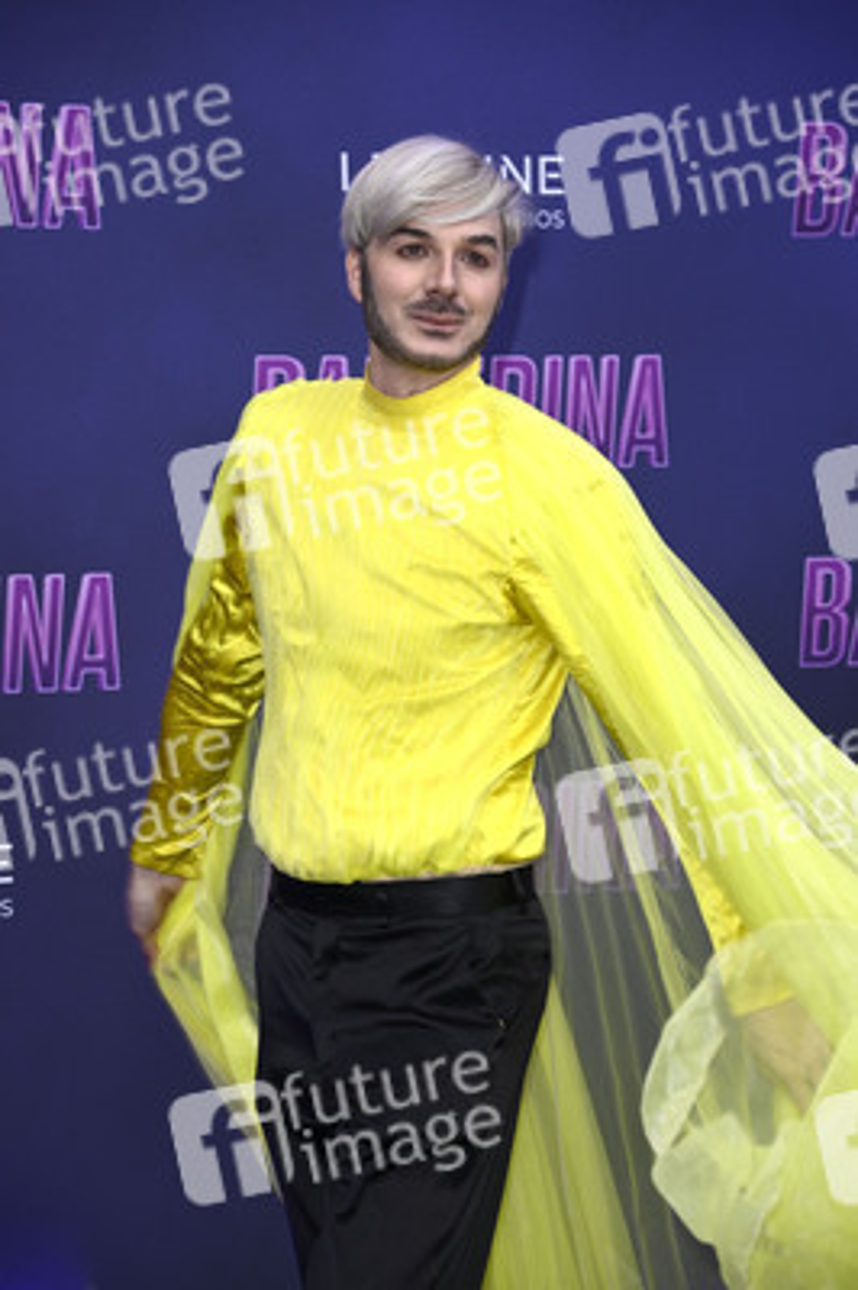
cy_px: 645
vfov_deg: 17.7
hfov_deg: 11.8
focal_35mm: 116
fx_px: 4154
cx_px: 429
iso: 400
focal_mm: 116
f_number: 5.6
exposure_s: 1/250
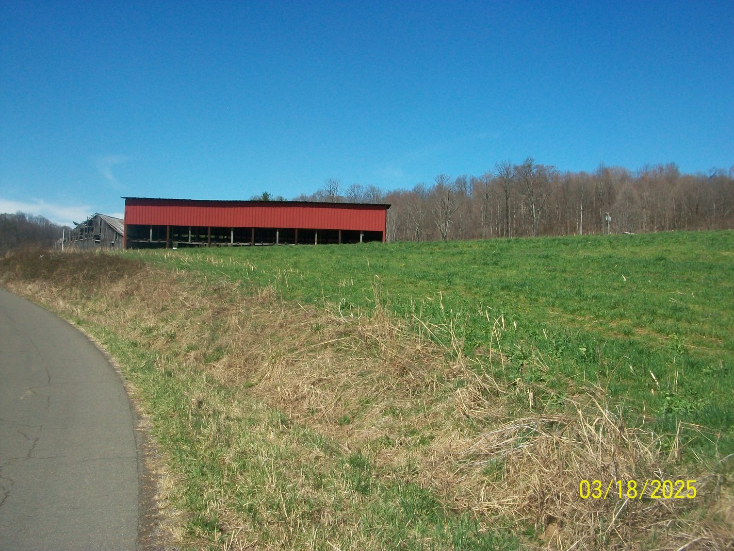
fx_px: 721
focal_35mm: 34
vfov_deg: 41.8
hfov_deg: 54.0
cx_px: 367
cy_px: 276
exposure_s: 1/400
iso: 80
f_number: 5.5
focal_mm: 5.7
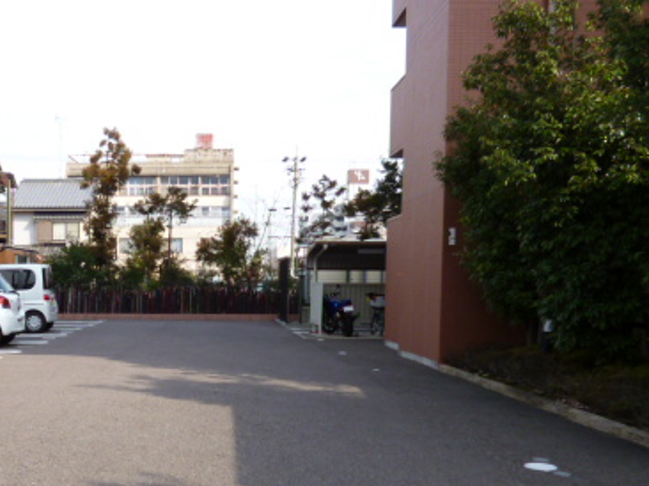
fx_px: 787
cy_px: 353
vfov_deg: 33.7
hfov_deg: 43.5
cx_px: 168
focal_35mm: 42
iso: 100
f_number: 2.5
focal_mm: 4.3
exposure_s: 1/640
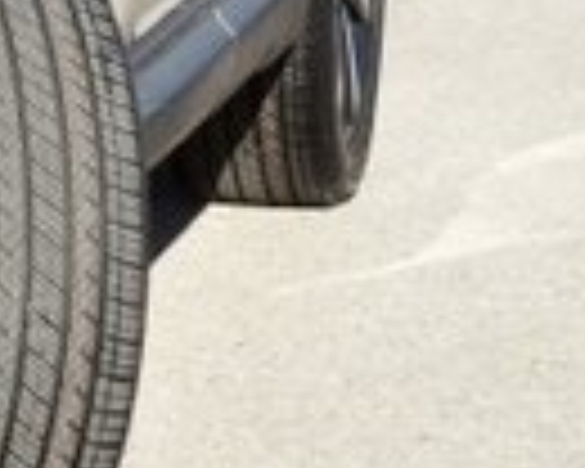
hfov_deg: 5.9
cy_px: -245
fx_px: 5506
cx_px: -801
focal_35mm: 318
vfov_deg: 4.8
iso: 200
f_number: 9
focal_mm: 46
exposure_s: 1/320
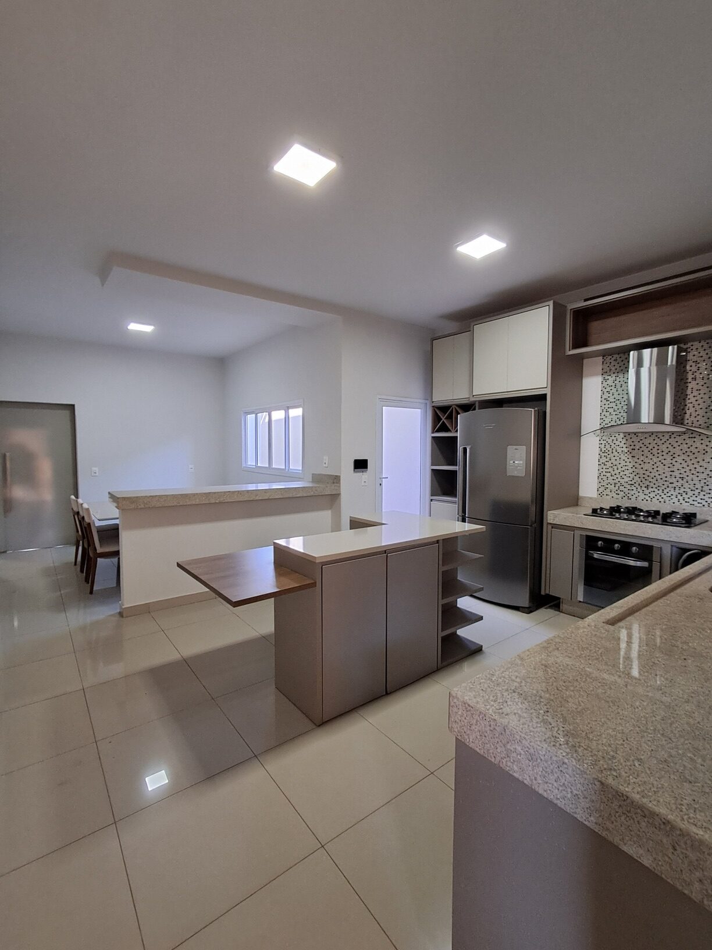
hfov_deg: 78.1
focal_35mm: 16
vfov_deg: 94.5
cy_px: 475
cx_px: 356
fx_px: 439
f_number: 2.2
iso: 200
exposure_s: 1/40
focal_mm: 1.64
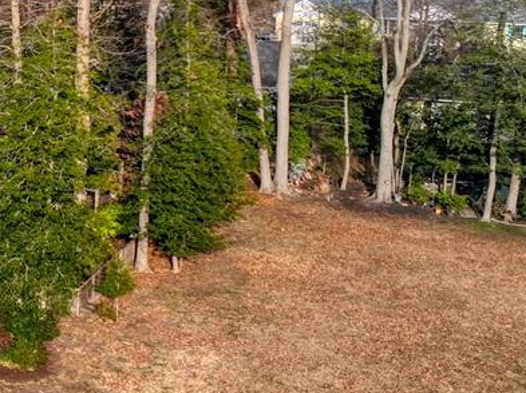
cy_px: 61
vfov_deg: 16.6
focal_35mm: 88
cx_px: -323
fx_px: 1336
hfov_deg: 18.8
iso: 120
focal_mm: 12.29
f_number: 2.8
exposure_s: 1/80
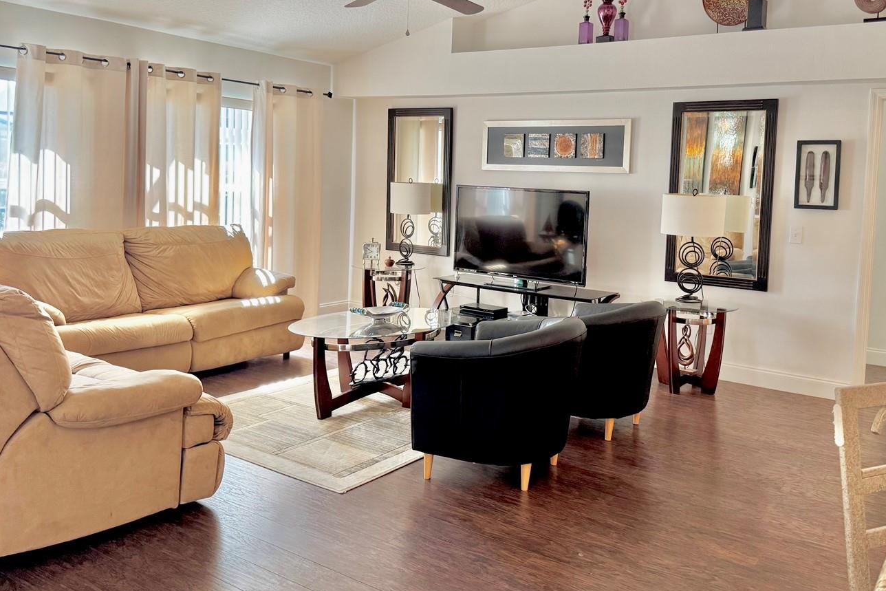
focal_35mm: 31
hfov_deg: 60.0
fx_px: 763
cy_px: 226
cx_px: 505
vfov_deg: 42.1
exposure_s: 1/120
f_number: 1.78
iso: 200
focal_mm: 6.76
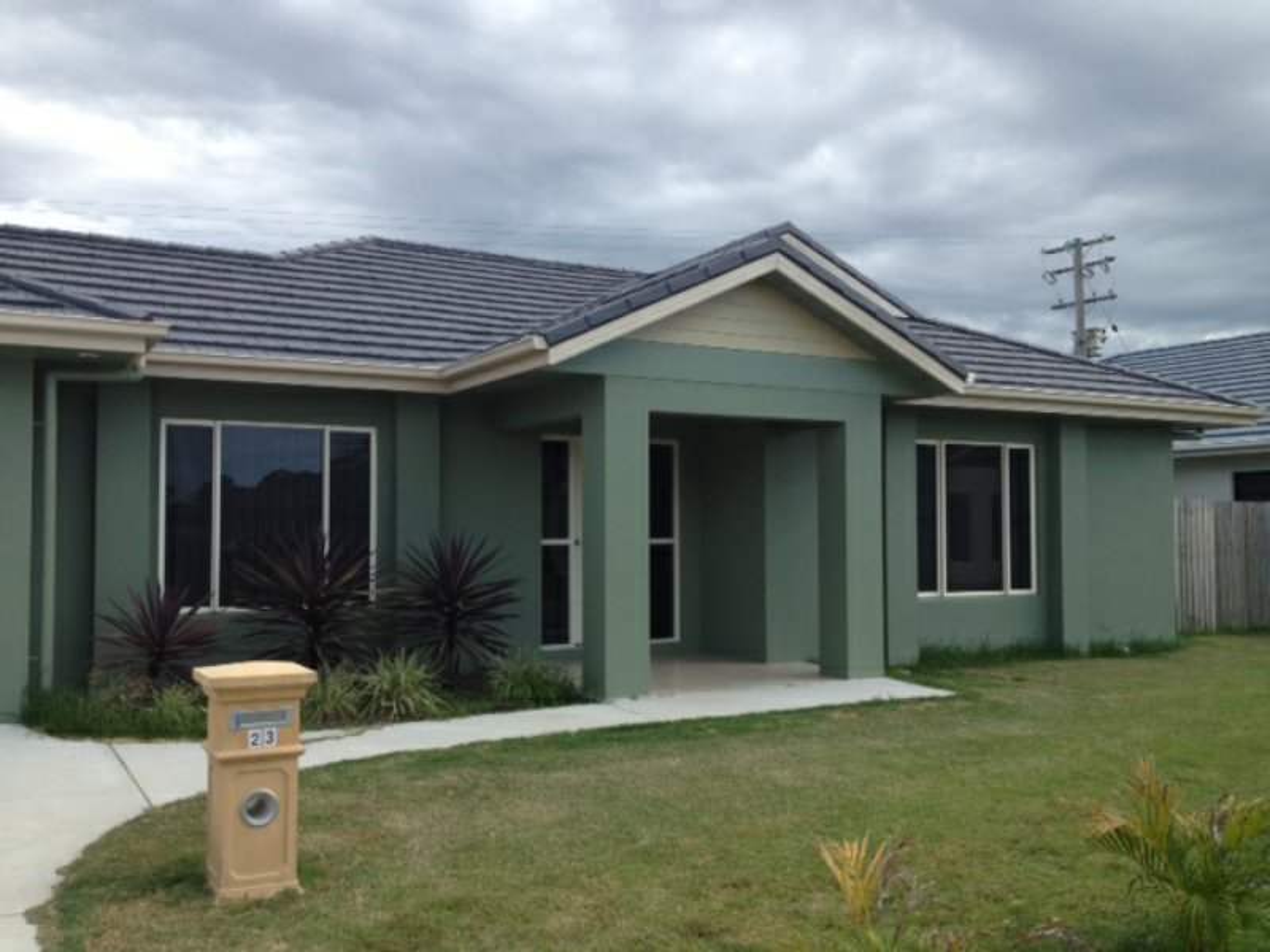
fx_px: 1284
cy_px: 476
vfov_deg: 40.7
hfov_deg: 52.6
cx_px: 635
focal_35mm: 35
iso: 50
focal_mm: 4.28
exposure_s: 1/820
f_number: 2.4
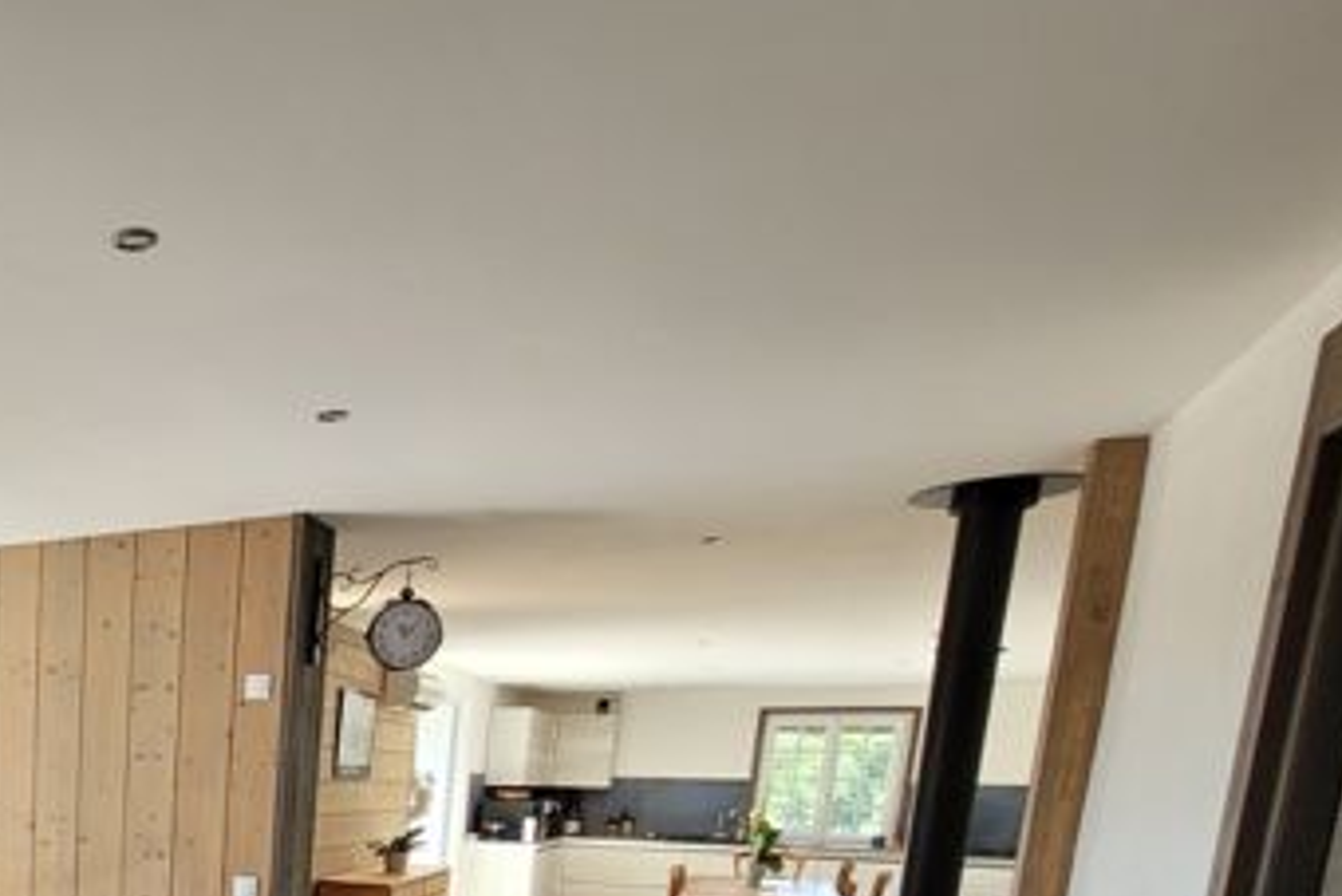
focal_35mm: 28
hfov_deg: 51.2
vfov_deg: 39.9
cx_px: -26
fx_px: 1044
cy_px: 928
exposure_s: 1/50
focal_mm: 1.74
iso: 64
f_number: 2.2
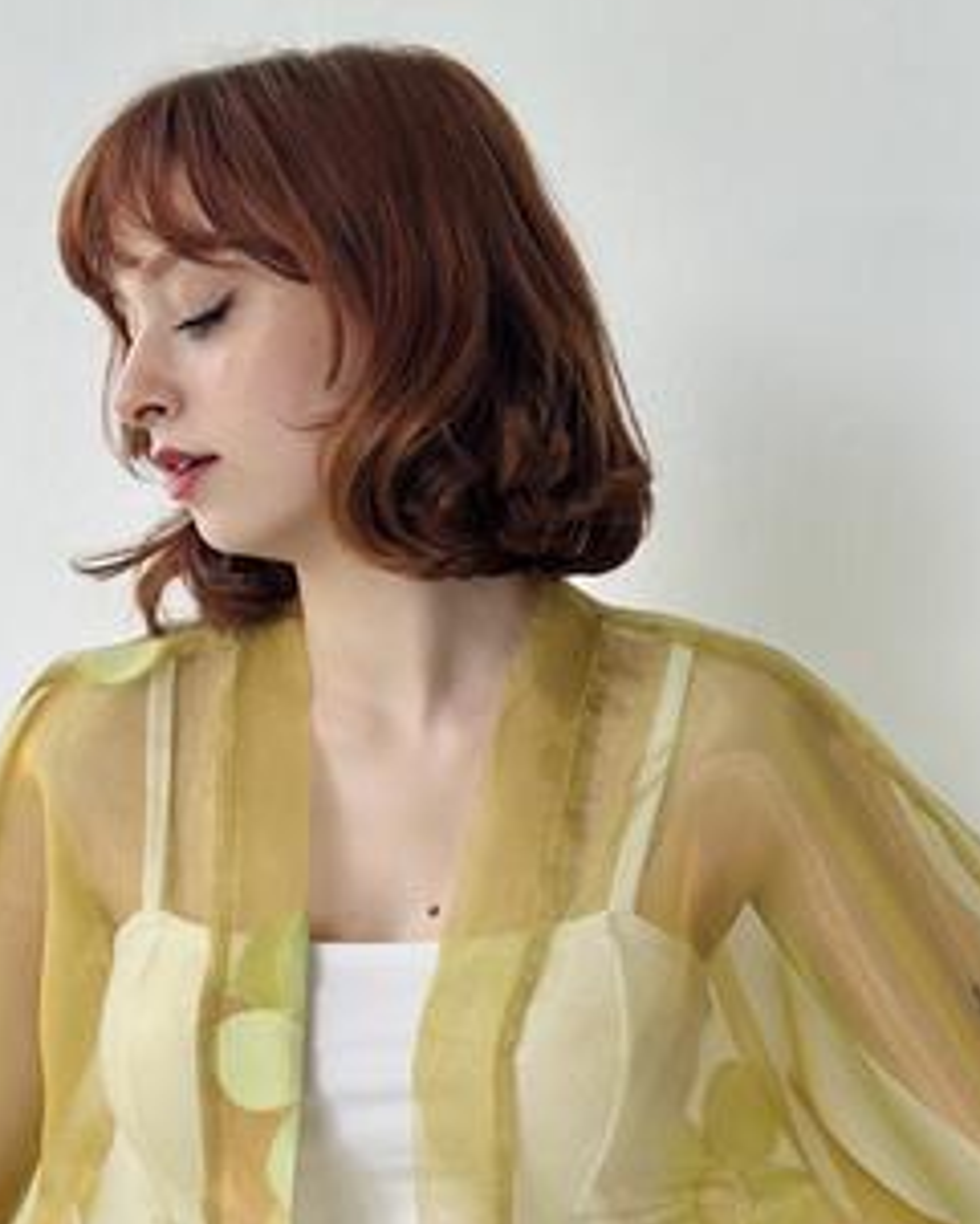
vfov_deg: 22.8
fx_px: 3008
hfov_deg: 18.5
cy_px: 889
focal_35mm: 83
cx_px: 537
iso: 80
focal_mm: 6.86
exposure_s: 1/220
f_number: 1.78
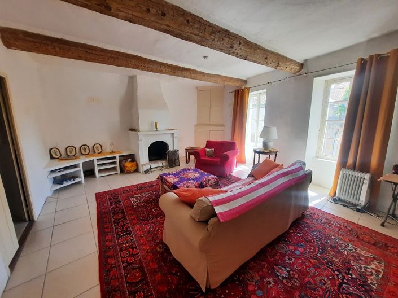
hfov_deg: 106.2
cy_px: 149
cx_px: 199
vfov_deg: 89.9
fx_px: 149
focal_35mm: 13
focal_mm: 1.74
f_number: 2.2
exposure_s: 1/100
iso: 64
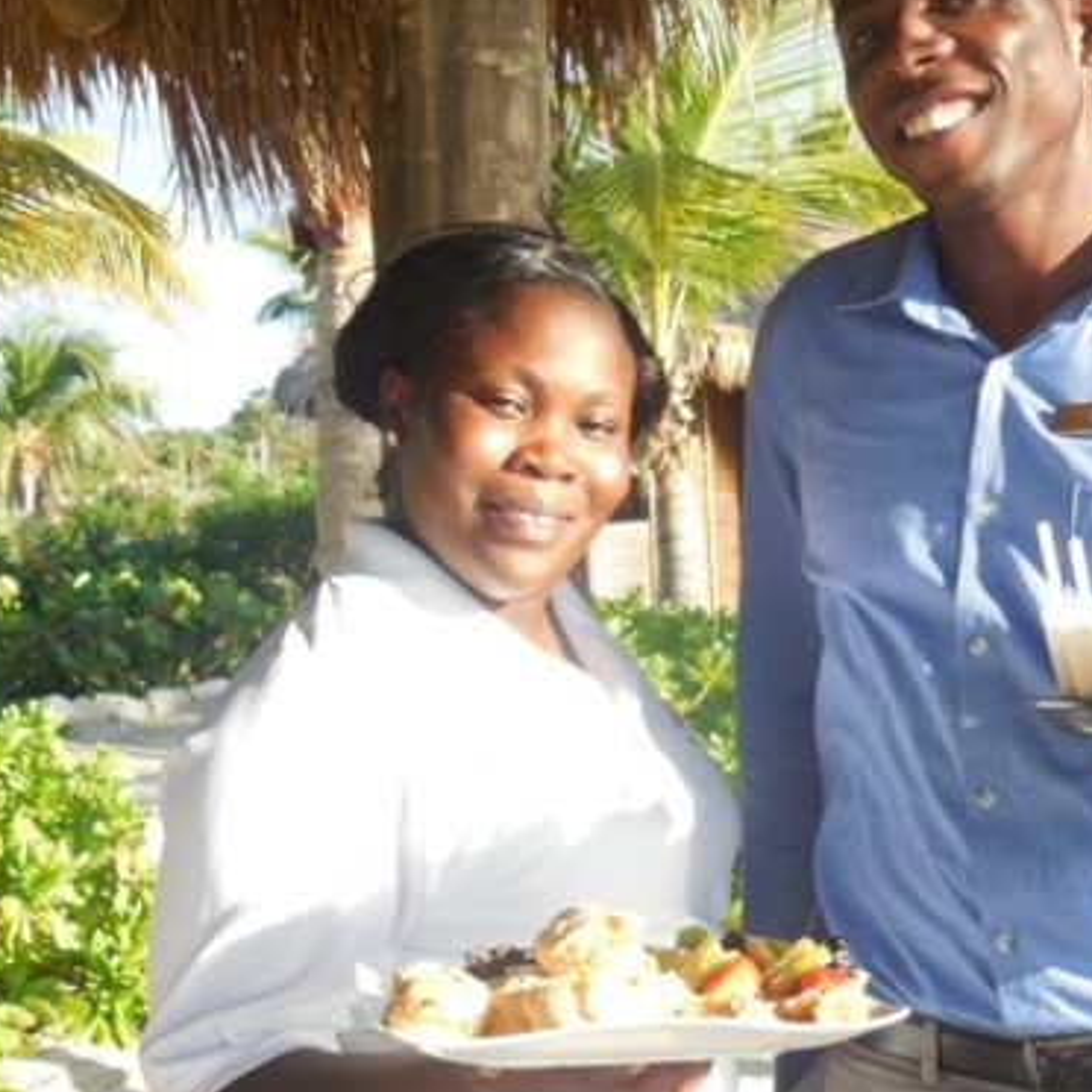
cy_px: 493
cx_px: 707
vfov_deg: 20.6
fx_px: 2998
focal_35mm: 84
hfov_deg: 20.6
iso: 125
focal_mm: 8.2
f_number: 3.8
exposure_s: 1/320
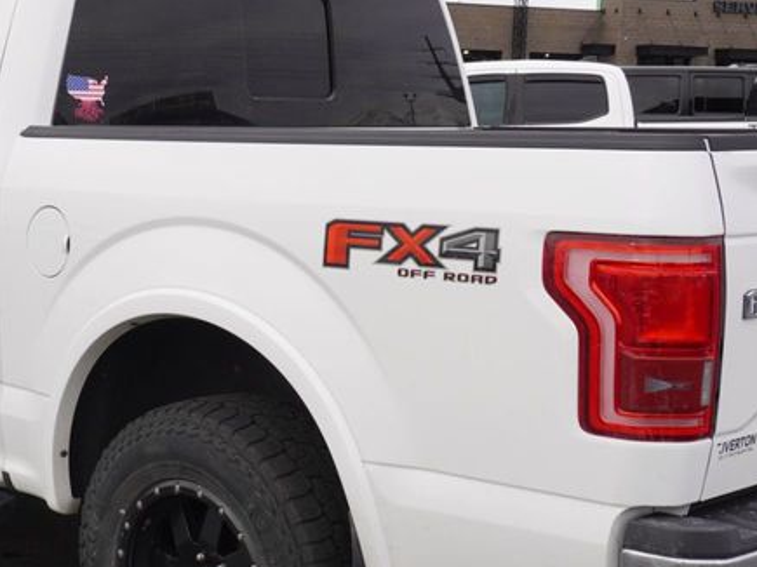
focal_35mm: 68
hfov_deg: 28.4
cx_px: 277
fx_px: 1487
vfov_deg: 21.5
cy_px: 398
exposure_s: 1/125
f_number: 8
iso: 100
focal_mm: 20
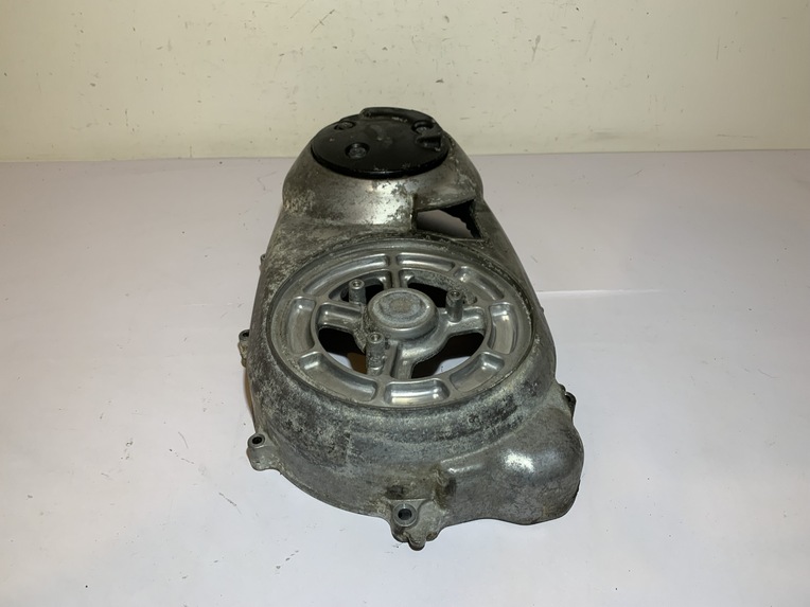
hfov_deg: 67.3
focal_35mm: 26
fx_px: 608
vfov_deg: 53.1
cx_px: 405
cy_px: 304
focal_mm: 4.25
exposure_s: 1/99
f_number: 1.8
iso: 50
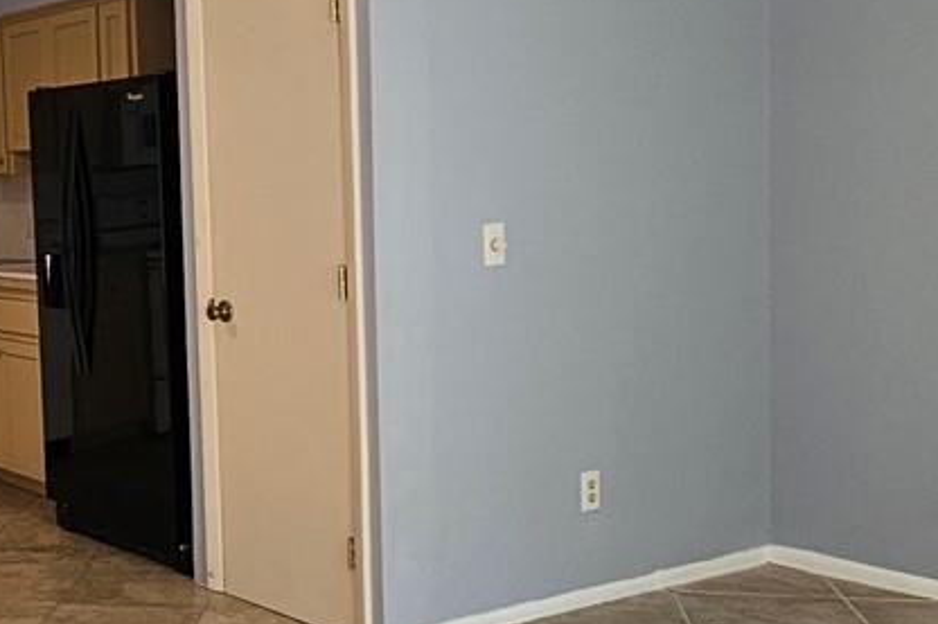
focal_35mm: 52
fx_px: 1354
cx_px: -70
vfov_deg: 26.0
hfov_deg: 33.7
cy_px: 273
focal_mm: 2.2
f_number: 2.2
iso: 80
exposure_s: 1/60
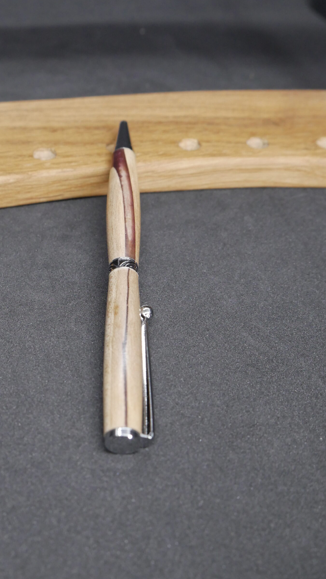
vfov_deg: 46.4
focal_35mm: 44
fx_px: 676
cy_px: 276
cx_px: 116
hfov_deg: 27.0
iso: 1600
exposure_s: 1/60
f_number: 5.6
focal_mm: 19
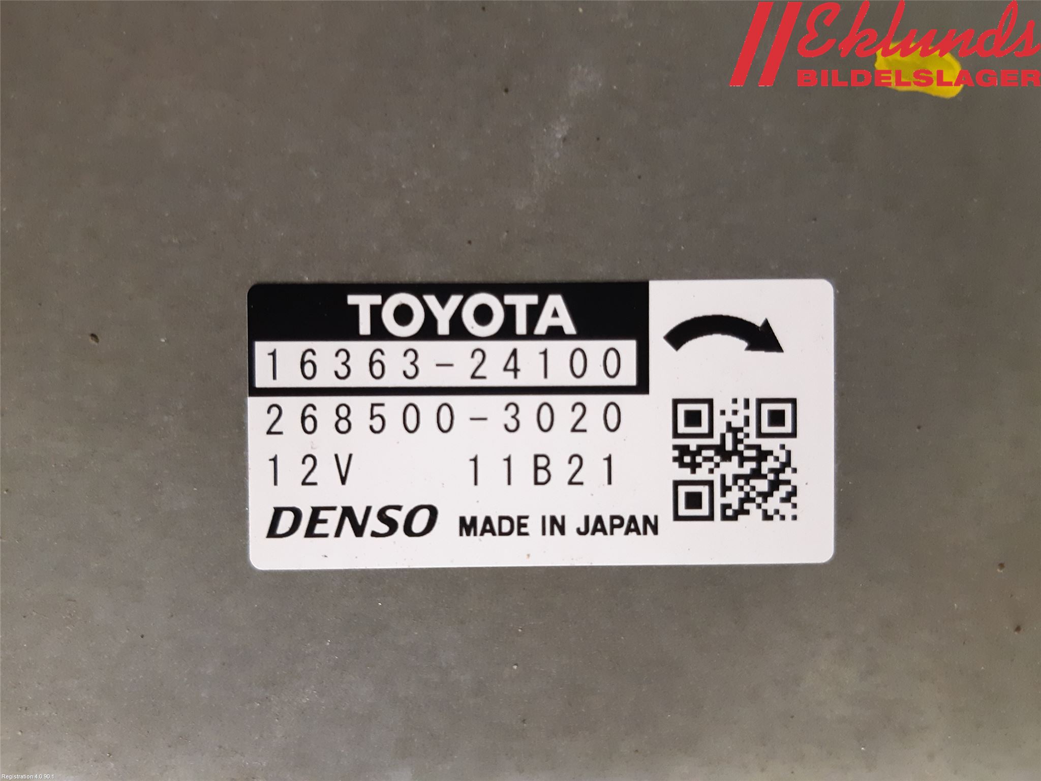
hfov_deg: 67.3
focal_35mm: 26
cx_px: 520
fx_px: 782
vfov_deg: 53.1
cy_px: 390
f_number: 1.7
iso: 320
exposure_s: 1/50
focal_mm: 3.93
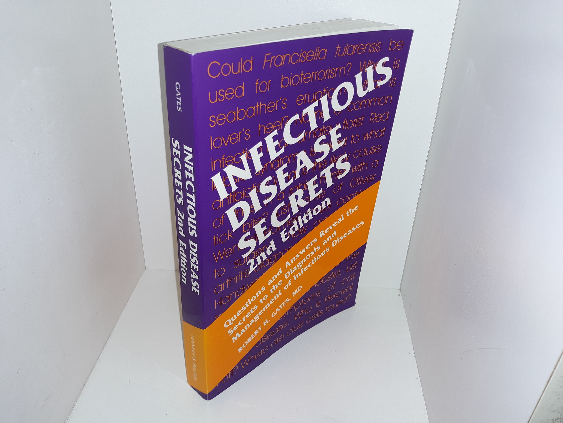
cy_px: 212
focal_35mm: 28
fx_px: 455
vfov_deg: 49.7
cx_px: 282
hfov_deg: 63.4
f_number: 1.7
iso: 40
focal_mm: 3.7
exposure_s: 1/120
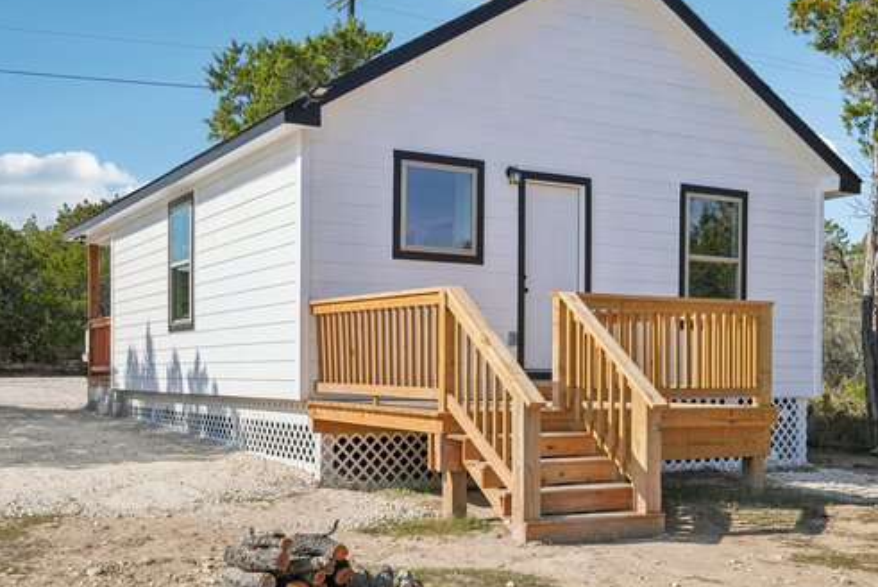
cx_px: 395
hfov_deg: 45.3
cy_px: 269
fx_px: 1049
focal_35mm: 43
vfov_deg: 31.2
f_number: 8
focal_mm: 33
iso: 200
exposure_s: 1/750
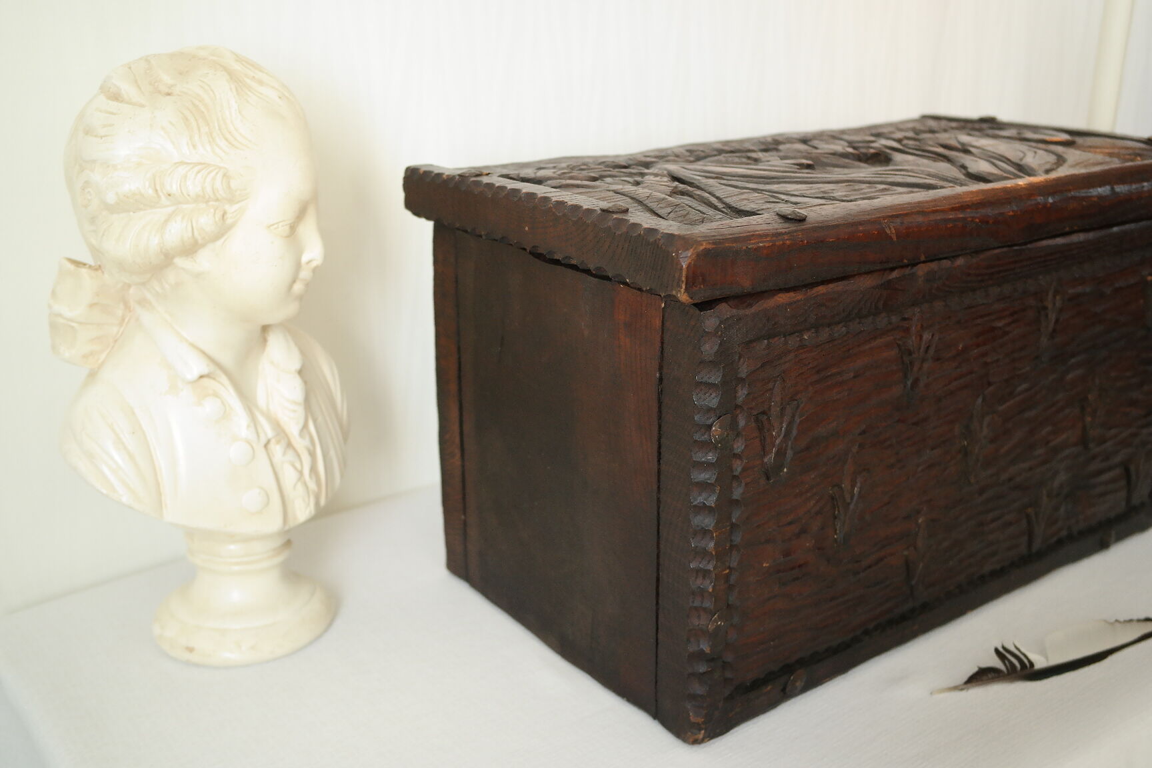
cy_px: 384
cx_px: 576
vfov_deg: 33.4
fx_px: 1280
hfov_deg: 48.5
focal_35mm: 40
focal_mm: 26
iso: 800
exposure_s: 1/30
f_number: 6.3
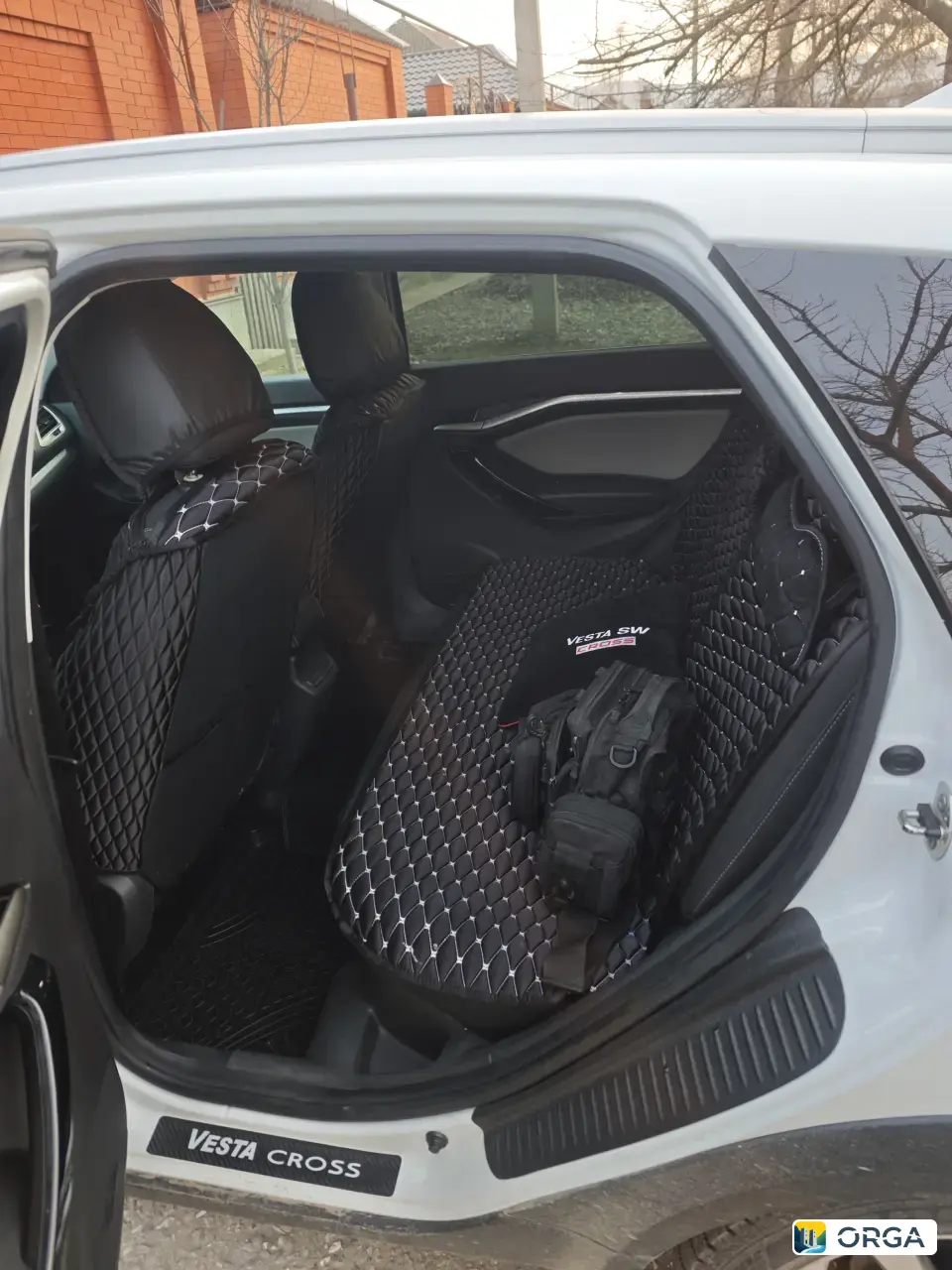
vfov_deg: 73.9
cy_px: 635
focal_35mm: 23
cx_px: 476
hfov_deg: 58.9
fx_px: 843
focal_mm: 6.55
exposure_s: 1/100
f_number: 1.6
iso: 80
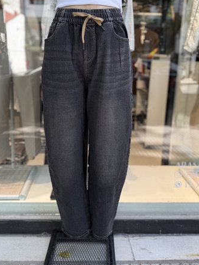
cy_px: 115
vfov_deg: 61.4
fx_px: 222
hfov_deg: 48.2
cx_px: 93
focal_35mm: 29
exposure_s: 1/224
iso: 100
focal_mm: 6.76
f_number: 1.78
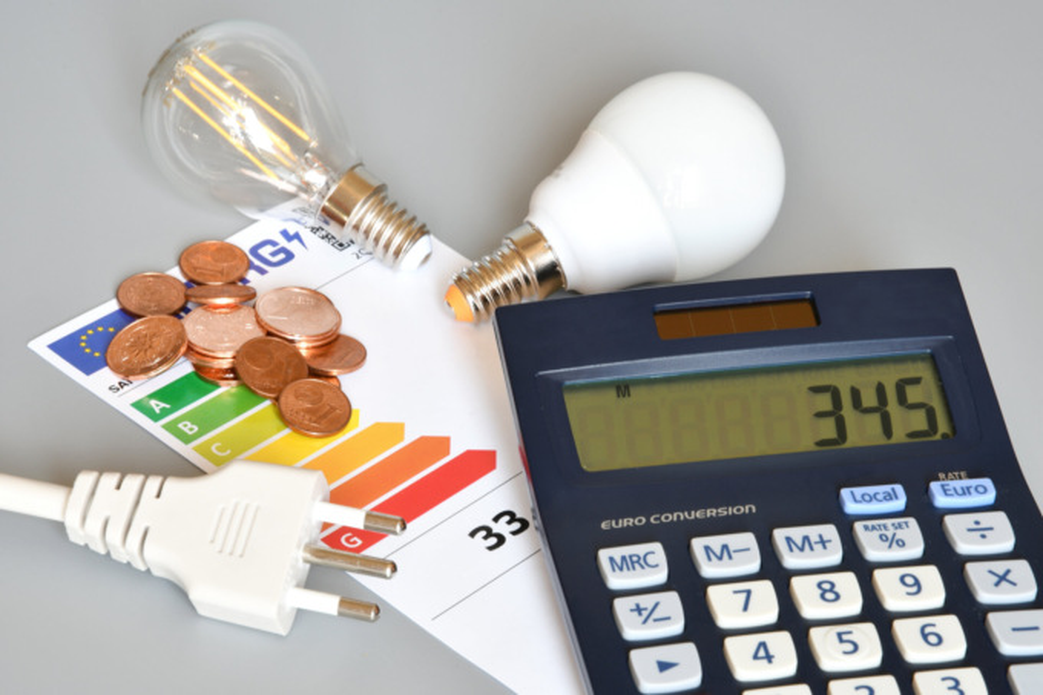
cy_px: 348
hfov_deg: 16.1
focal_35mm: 128
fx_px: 3693
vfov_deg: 10.7
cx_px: 522
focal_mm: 85
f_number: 20
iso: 160
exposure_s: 1/1.3
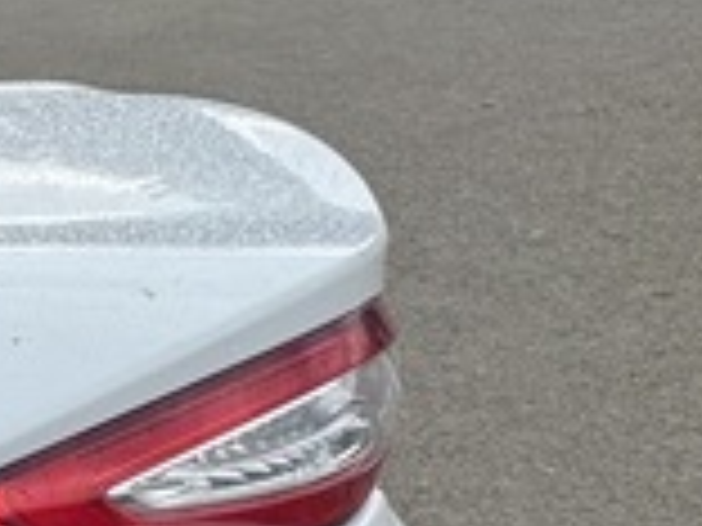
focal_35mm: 72
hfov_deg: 15.7
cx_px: -932
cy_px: 598
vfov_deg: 19.5
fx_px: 1460
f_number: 2.2
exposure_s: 1/587
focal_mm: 2.22
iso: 40
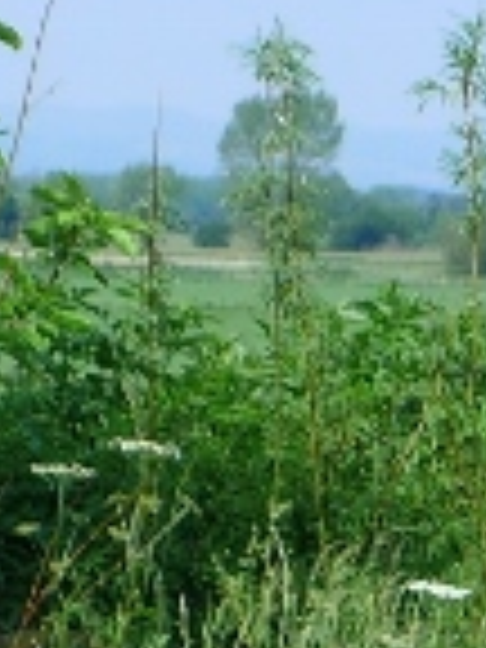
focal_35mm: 480
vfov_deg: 4.1
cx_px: 2236
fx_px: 8985
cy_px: 677
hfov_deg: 3.0
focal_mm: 13.7
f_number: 2.8
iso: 80
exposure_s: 1/1000
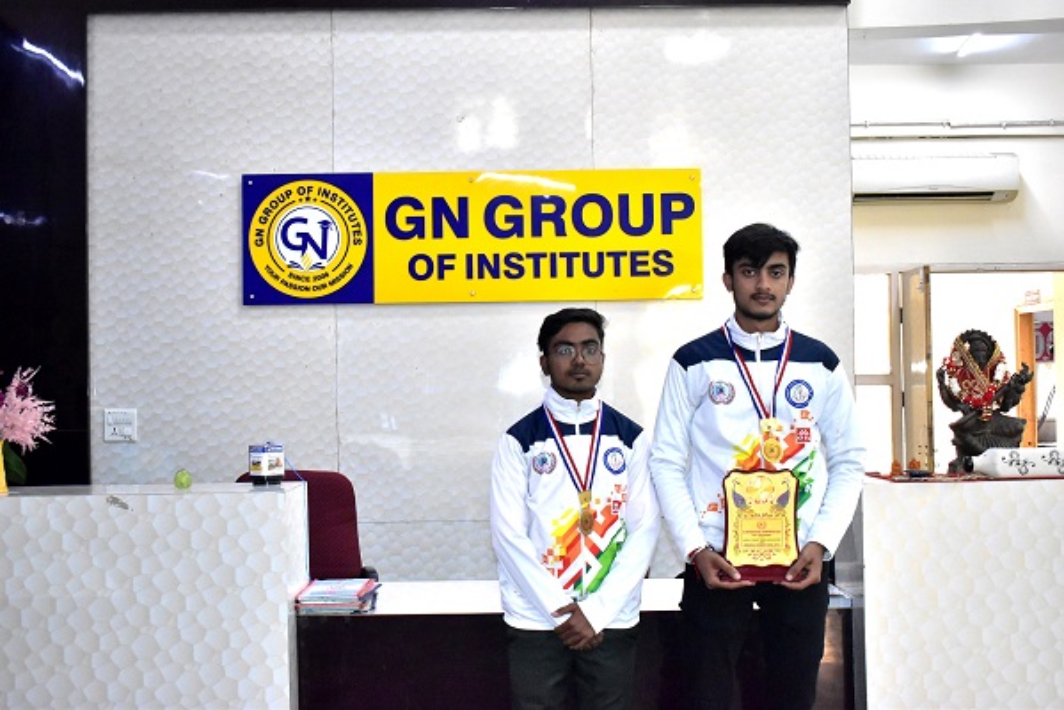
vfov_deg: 28.1
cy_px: 355
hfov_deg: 41.1
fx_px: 1419
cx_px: 532
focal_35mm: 48
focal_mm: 32
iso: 5000
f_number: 5
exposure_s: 1/125
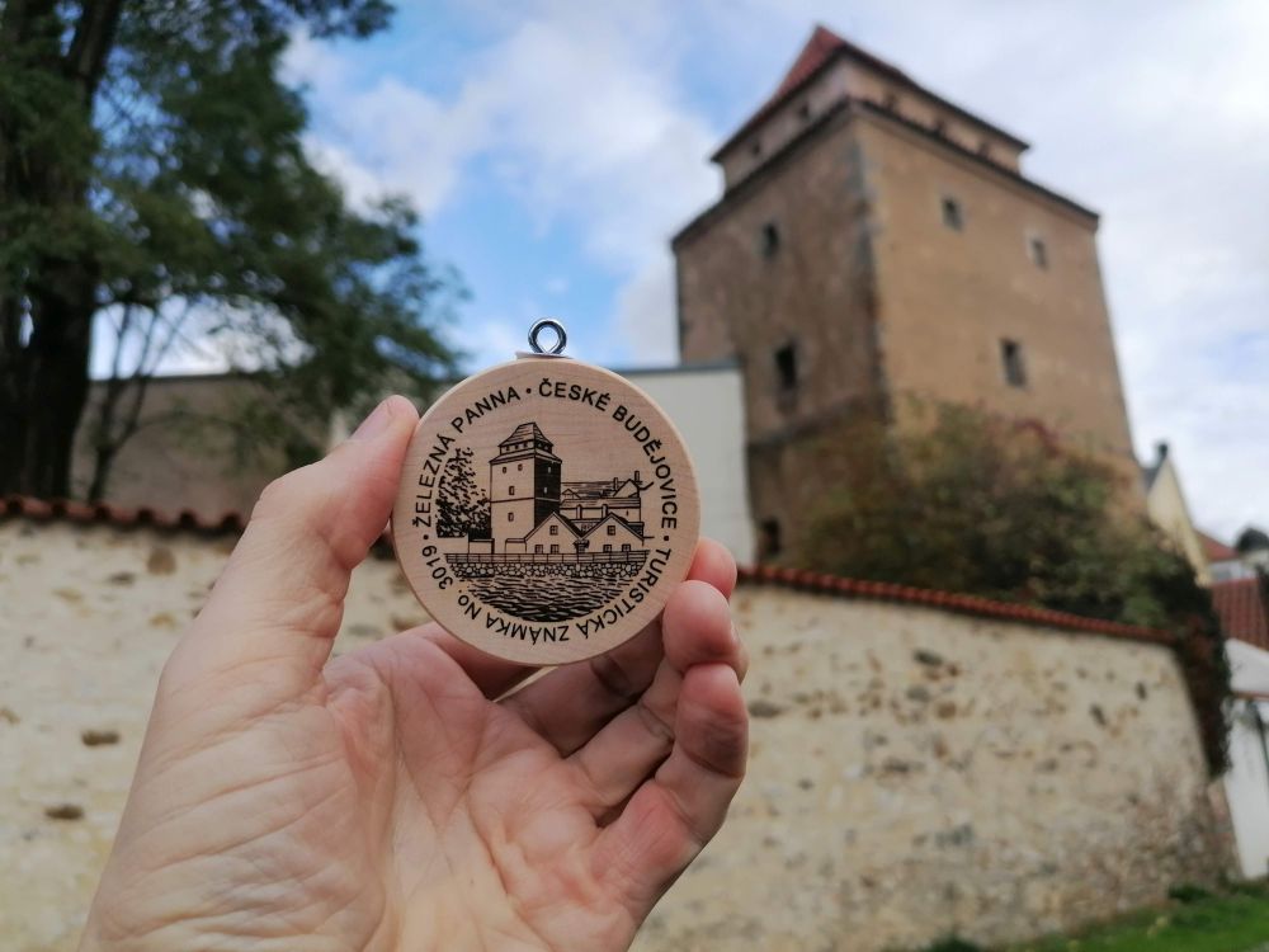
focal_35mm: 27
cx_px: 634
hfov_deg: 65.3
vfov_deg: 51.4
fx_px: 990
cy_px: 476
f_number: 1.8
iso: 50
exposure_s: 1/608
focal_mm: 4.75
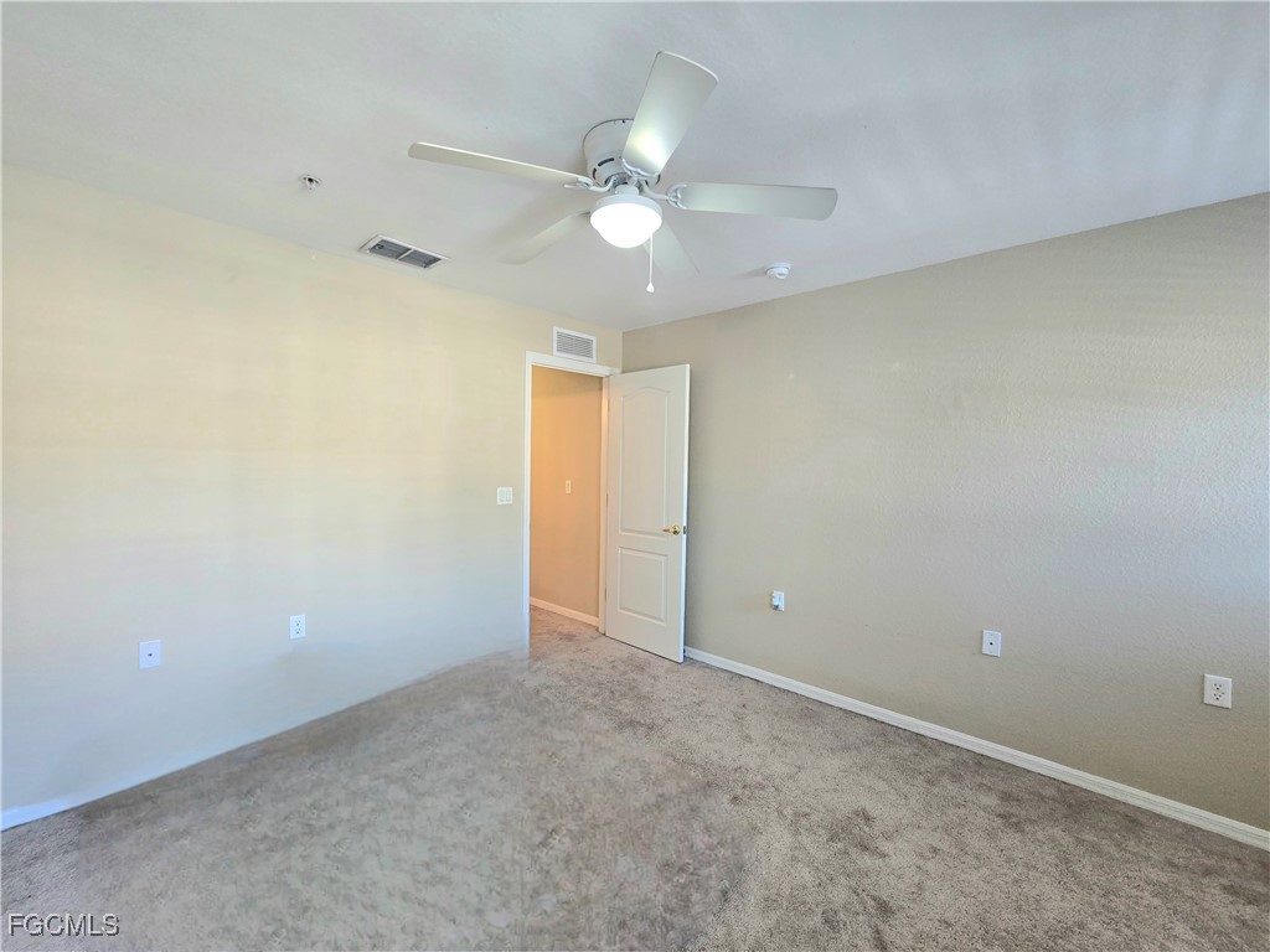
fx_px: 477
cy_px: 476
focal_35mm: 13
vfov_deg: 89.9
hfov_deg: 106.2
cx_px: 635
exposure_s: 1/60.2
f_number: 2.2
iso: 200
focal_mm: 2.2
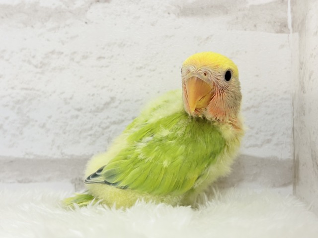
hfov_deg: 36.8
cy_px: 119
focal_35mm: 52
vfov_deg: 28.0
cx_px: 159
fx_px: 478
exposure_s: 1/100
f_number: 1.6
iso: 80
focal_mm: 5.96
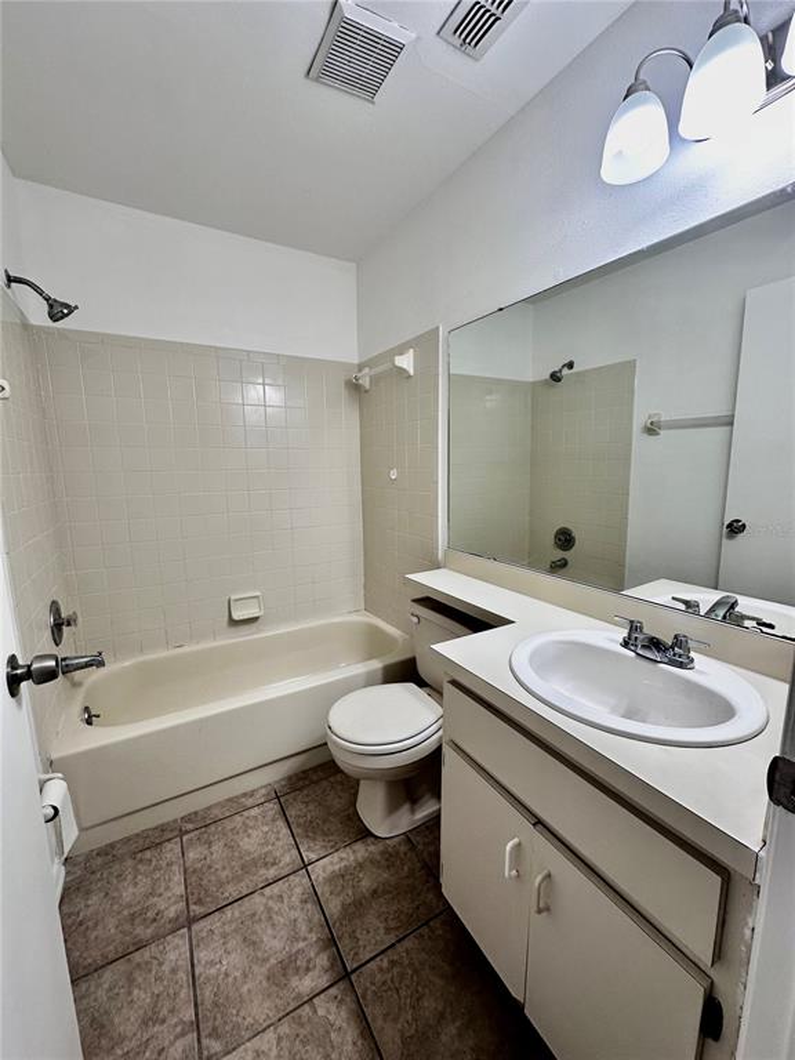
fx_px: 429
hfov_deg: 85.7
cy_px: 530
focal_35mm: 14
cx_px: 398
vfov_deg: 102.1
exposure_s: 1/99
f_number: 2.2
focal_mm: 2.22
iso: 64
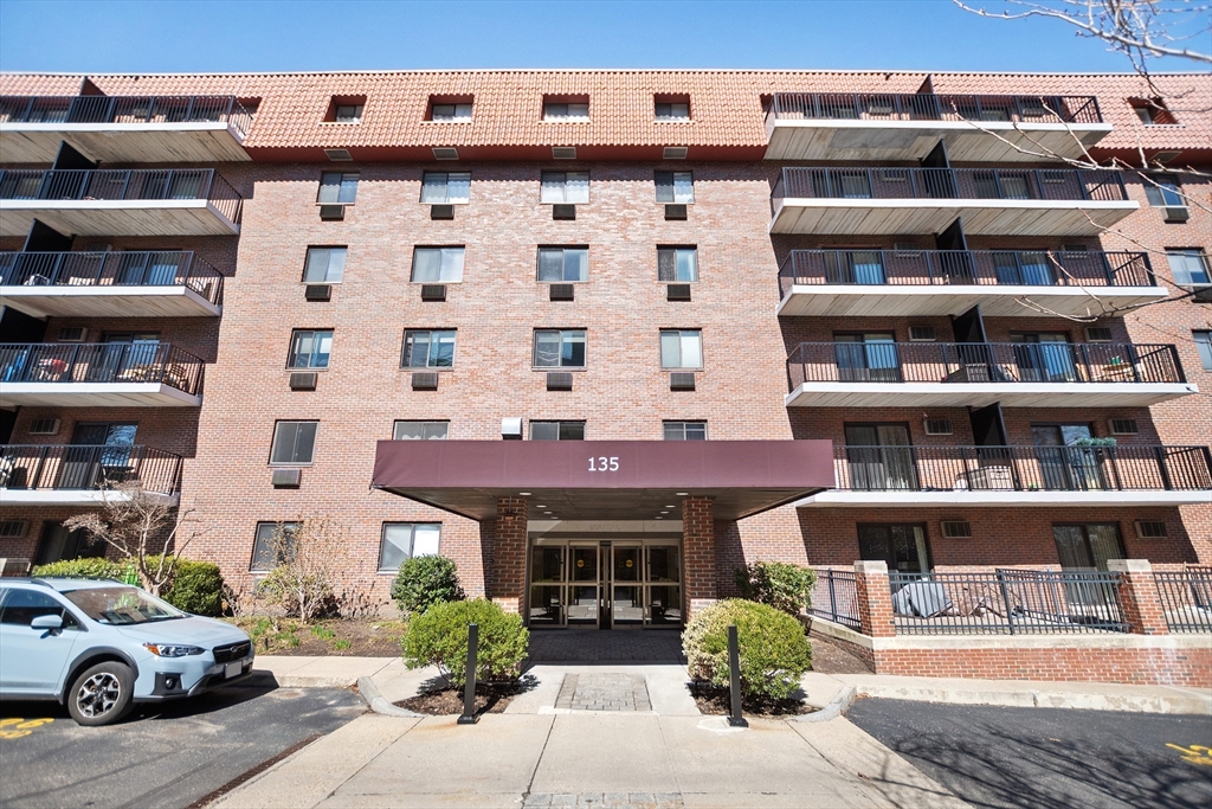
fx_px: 505
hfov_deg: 100.4
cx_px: 606
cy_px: 404
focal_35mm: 15
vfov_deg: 77.3
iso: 400
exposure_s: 1/4000
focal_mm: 10
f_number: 3.5
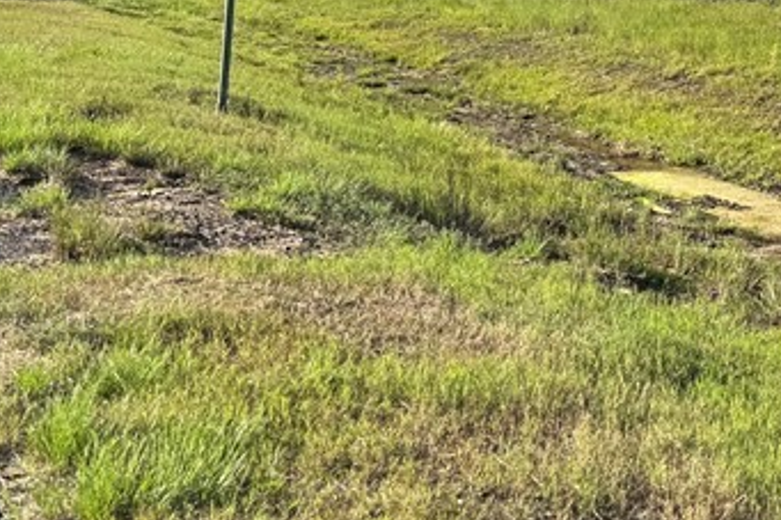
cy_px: -82
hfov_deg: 24.3
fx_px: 1626
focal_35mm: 75
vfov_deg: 17.4
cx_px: 953
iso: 80
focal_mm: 6.76
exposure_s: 1/2174
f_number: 1.78
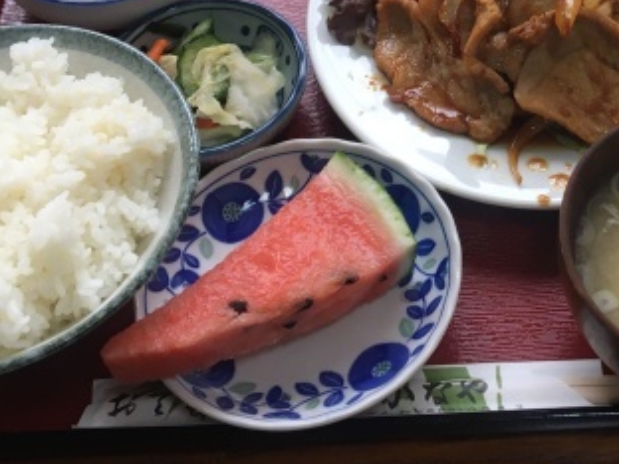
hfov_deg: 29.2
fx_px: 1162
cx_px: 488
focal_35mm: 65
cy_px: -39
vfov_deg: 21.5
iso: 25
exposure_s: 1/40
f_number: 2.2
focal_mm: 4.15
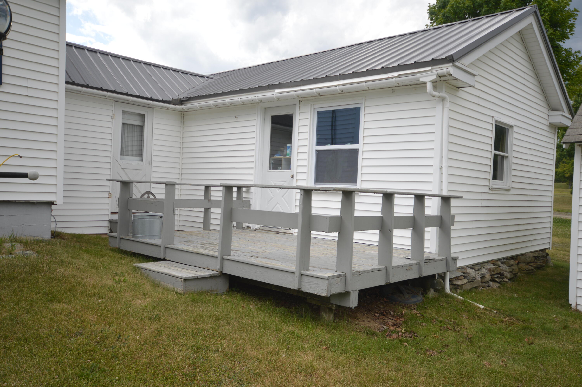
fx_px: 485
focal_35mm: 30
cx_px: 291
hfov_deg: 62.0
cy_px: 194
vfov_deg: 43.5
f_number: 6.3
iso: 100
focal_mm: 20
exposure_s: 1/160
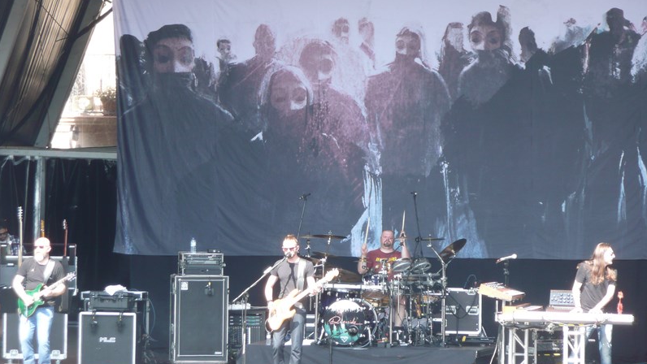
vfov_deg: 5.2
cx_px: 323
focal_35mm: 232
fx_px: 3981
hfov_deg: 9.3
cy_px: 136
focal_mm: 34.8
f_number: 4.8
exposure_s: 1/50
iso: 100
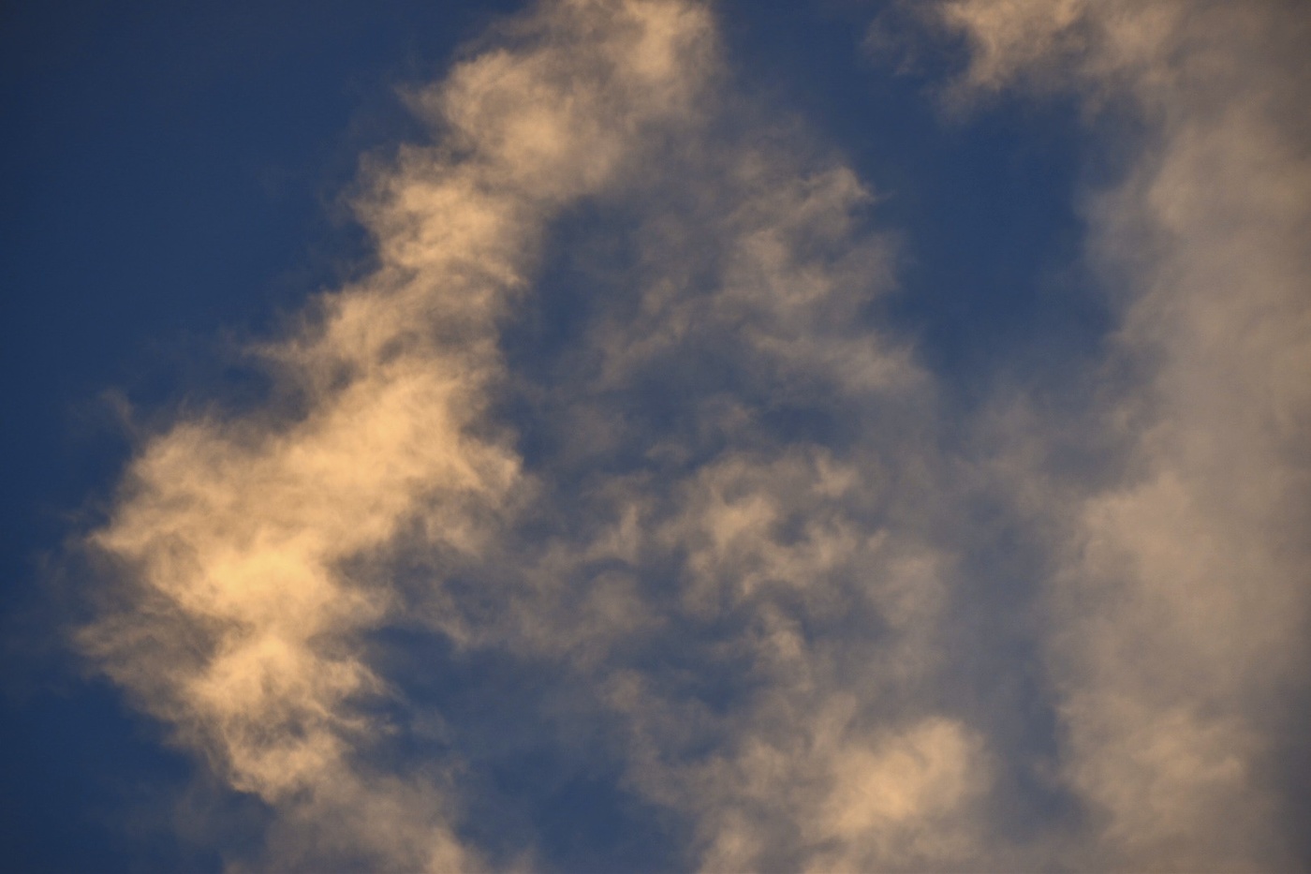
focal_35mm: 147
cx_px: 656
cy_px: 437
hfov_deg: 14.0
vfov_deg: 9.3
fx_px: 5352
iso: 100
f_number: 5
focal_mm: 98
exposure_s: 1/100
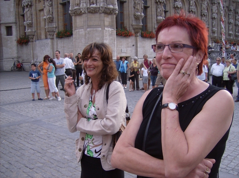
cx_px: 120
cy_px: 89
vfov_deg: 39.5
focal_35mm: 36
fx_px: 248
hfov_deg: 51.5
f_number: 2.8
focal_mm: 6
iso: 100
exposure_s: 1/71.1
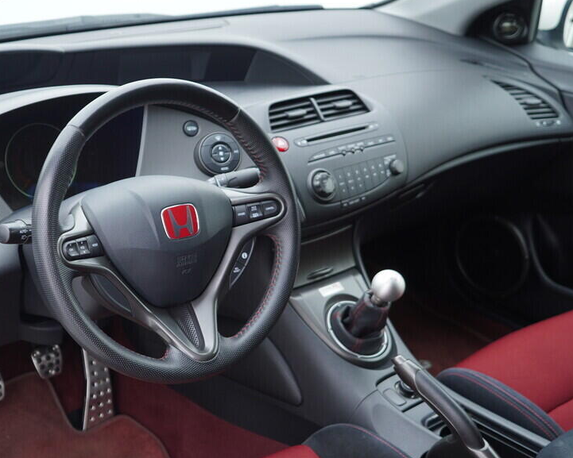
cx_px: 174
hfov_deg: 38.2
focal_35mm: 48
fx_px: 814
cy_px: 248
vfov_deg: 31.4
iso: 200
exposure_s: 1/40
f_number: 2.8
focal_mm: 24
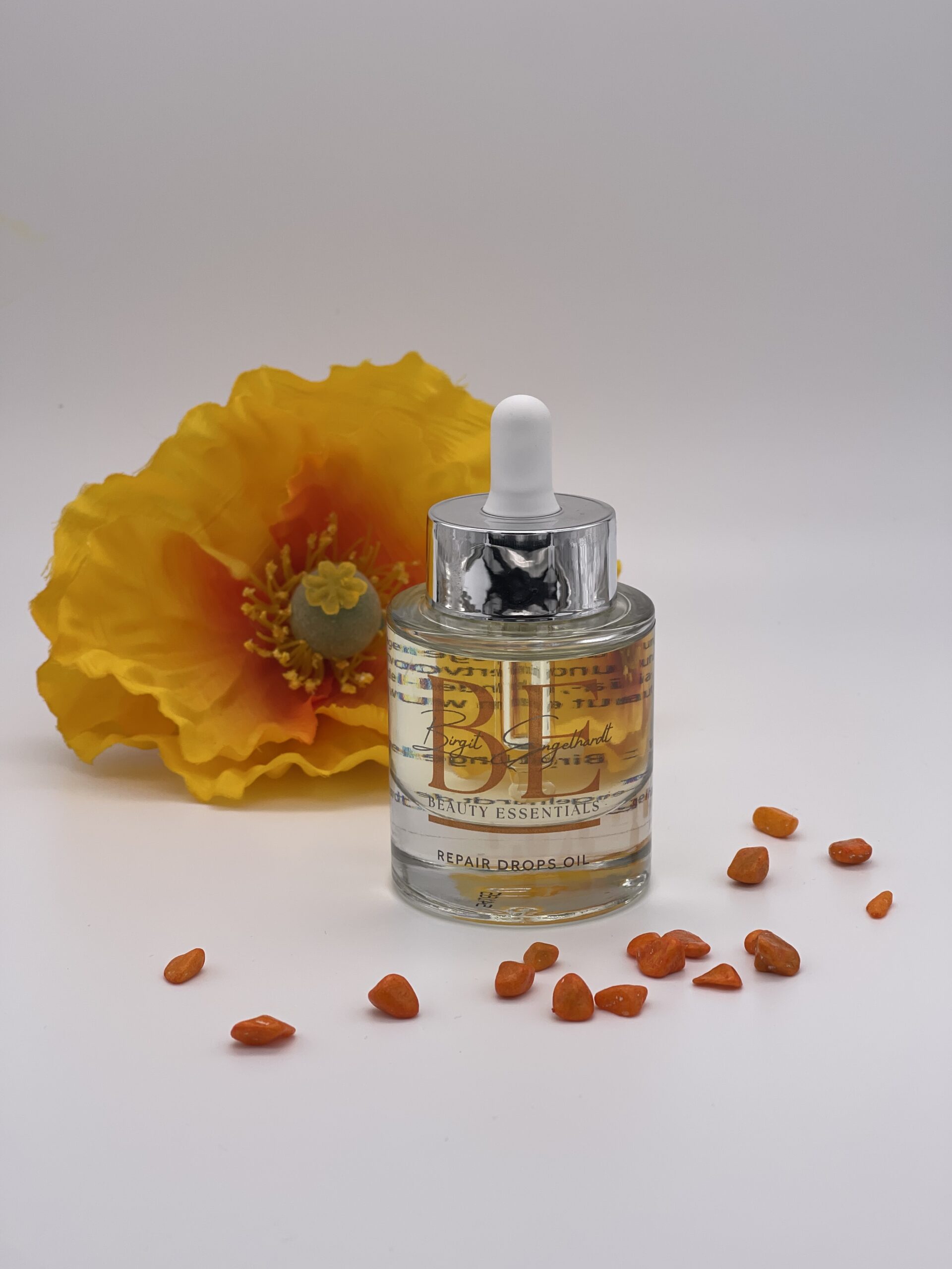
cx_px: 476
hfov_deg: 22.9
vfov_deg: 30.3
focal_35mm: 64
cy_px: 634
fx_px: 2347
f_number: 2.2
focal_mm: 7.5
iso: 20
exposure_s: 1/317
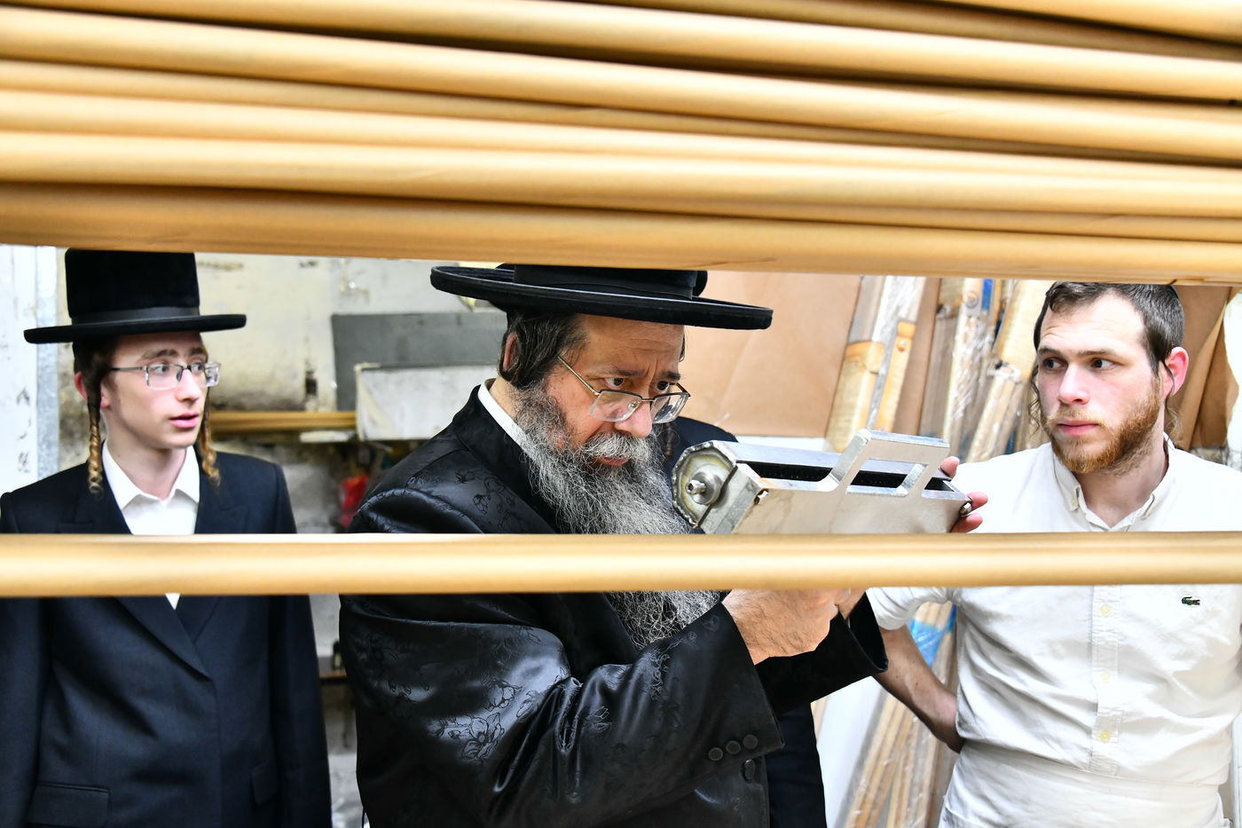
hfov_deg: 43.6
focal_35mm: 45
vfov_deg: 29.9
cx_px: 621
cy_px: 414
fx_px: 1552
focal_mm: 45
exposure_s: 1/80
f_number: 5
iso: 2500
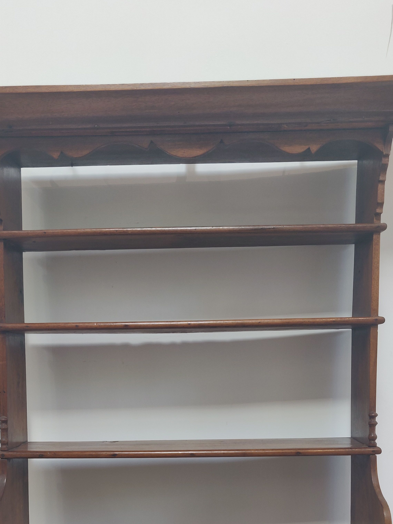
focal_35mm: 38
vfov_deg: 47.3
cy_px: 387
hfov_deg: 37.7
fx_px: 575
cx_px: 177
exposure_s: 1/50
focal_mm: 4.25
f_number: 1.7
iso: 320
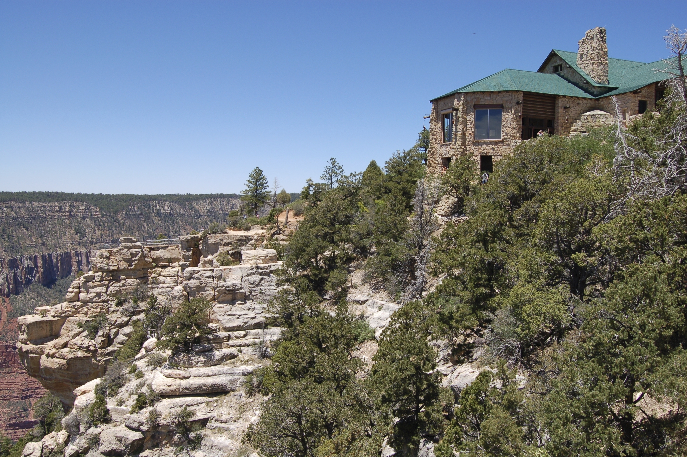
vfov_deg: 43.5
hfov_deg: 62.0
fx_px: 572
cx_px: 344
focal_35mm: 30
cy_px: 228
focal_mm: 20
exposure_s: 1/320
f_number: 9
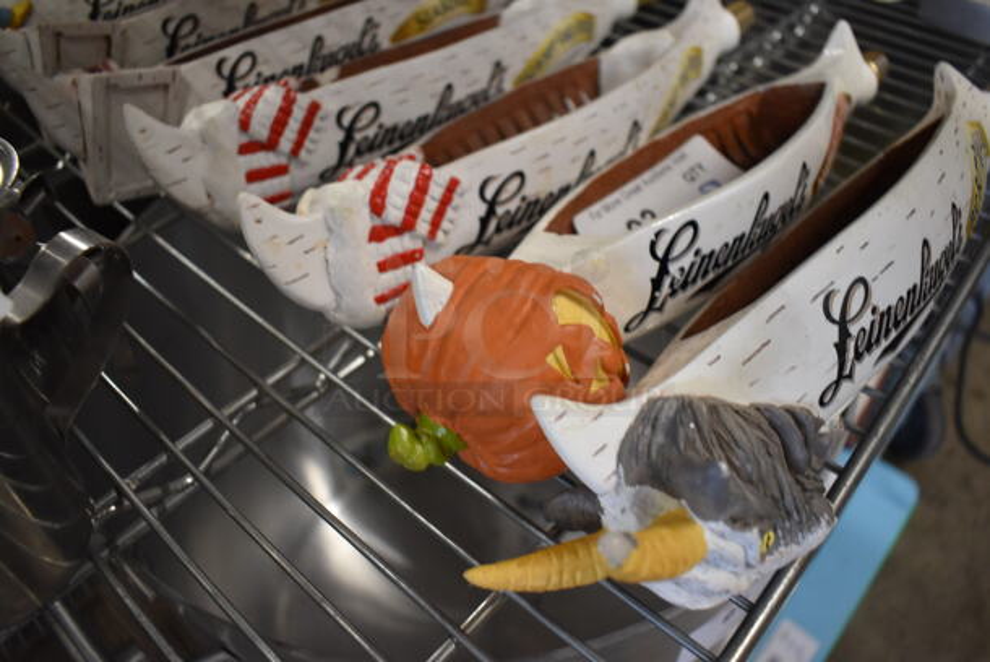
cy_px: 331
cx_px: 495
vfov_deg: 48.0
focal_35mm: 27
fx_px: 743
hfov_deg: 67.3
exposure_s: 1/60
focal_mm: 18
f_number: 4
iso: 1100
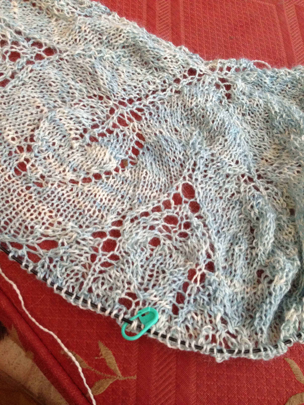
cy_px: 202
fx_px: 410
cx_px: 152
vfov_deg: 52.6
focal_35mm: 35
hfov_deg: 40.7
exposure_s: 1/20
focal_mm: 4.28
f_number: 2.4
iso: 250
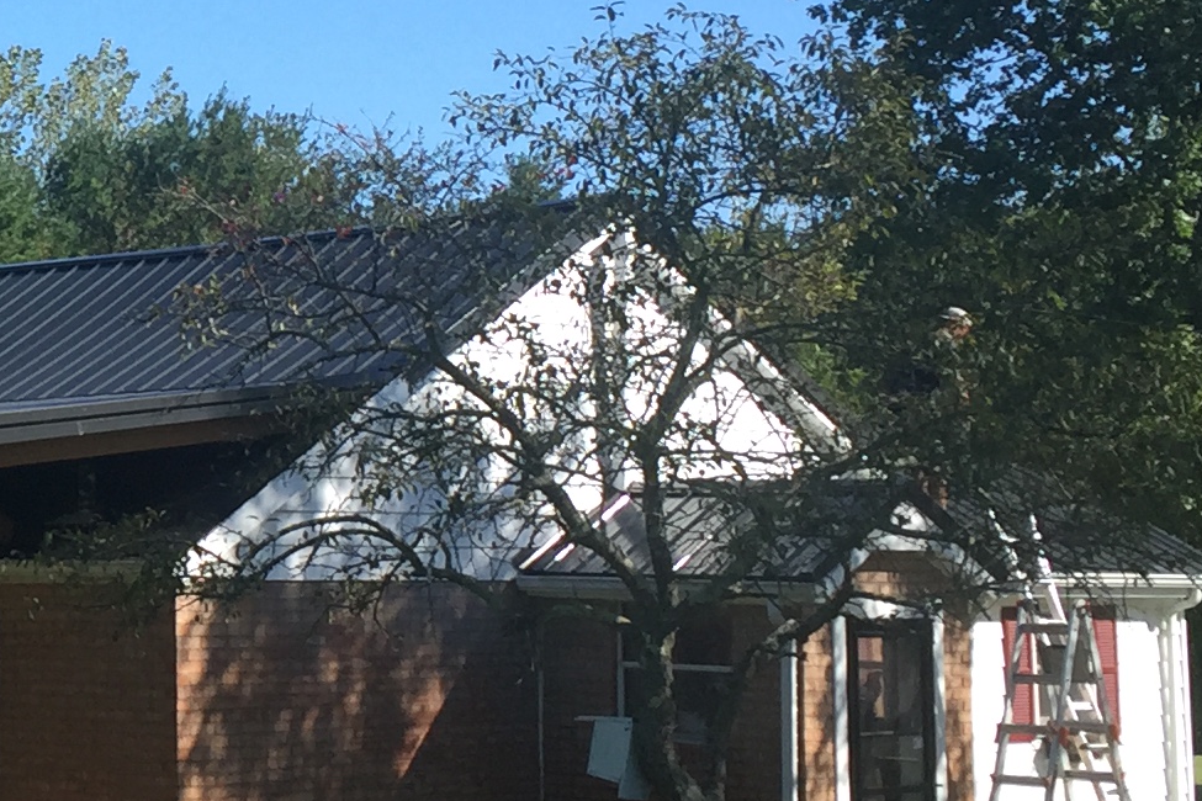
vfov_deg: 13.5
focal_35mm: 101
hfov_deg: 19.1
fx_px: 3372
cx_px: -224
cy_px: 224
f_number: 2.2
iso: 32
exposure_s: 1/989
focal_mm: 4.15
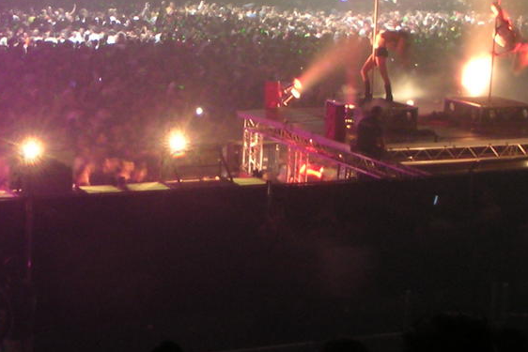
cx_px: 140
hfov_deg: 22.4
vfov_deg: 15.1
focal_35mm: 90
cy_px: 54
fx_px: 1320
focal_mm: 6
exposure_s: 1.5
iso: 100
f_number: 2.8
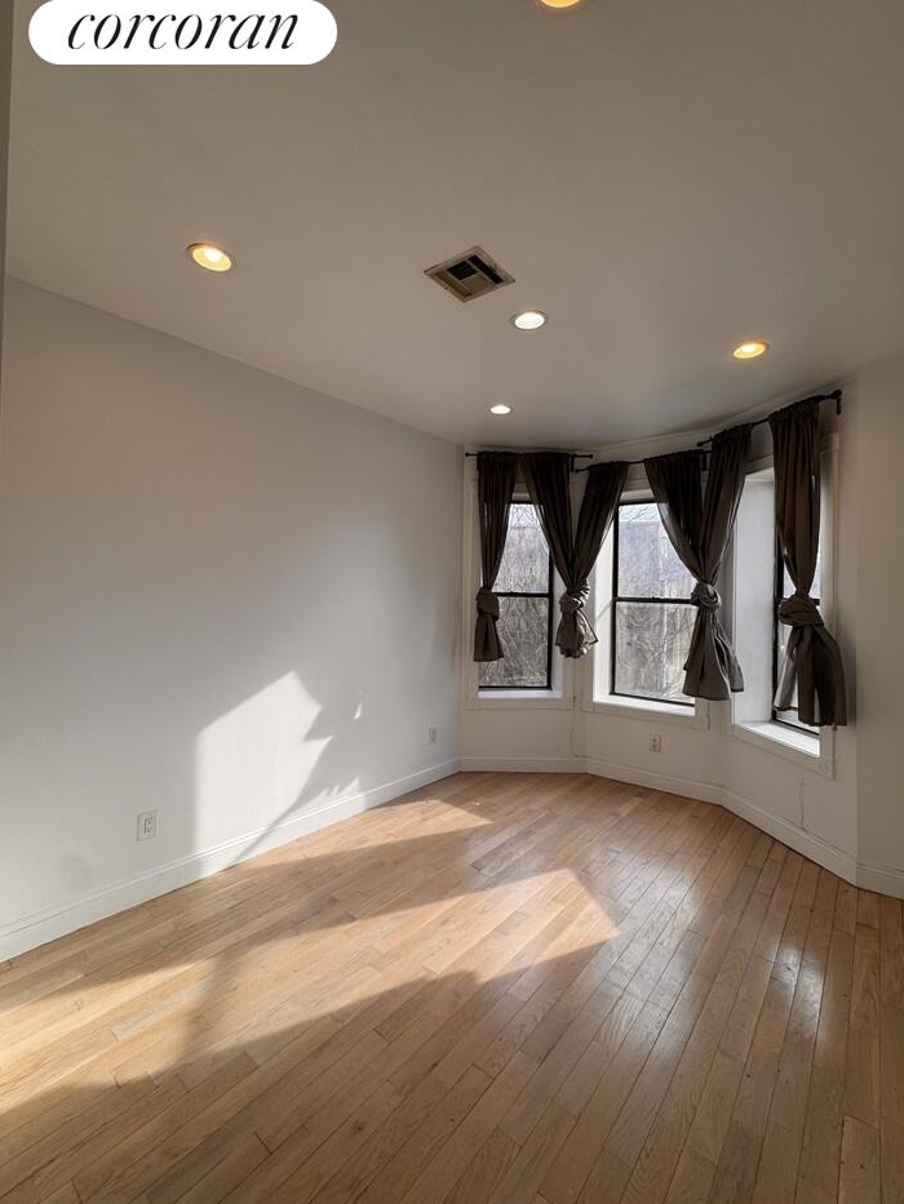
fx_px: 522
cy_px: 583
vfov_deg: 98.1
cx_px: 452
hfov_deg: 81.8
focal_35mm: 15
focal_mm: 2.22
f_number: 2.2
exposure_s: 1/236
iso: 40
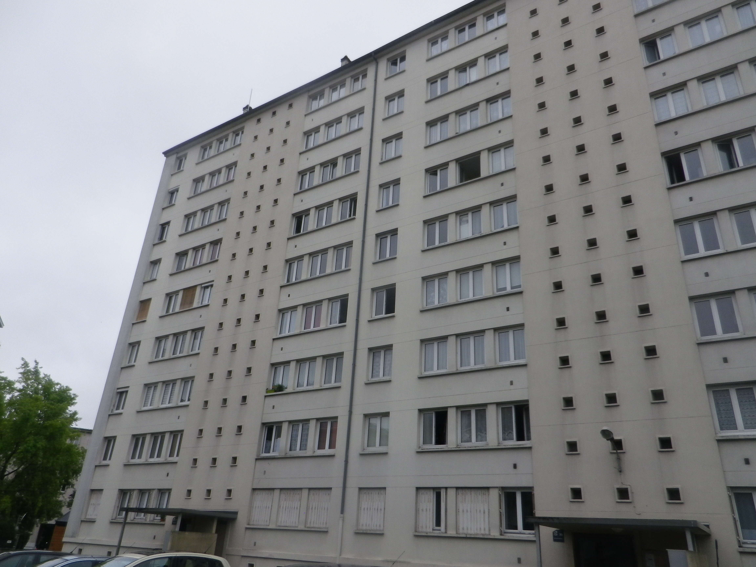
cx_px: 378
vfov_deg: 54.9
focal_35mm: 25
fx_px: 546
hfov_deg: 69.4
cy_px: 284
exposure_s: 1/500
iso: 100
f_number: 3.5
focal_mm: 4.5
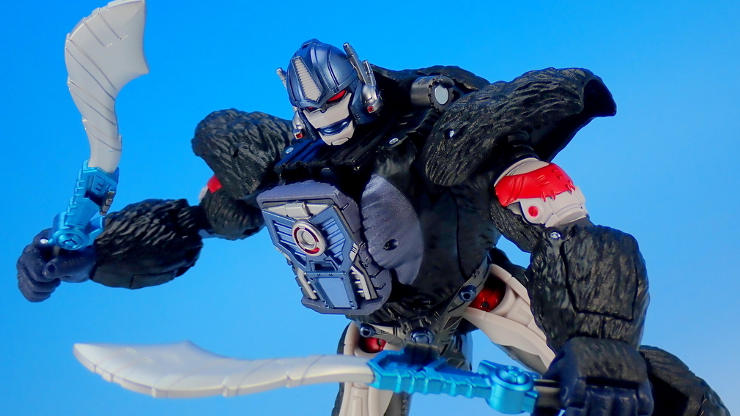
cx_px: 373
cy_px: 242
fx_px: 1452
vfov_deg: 16.3
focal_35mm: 74
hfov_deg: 28.6
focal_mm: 11.88
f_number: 3.8
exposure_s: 1/30
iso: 100
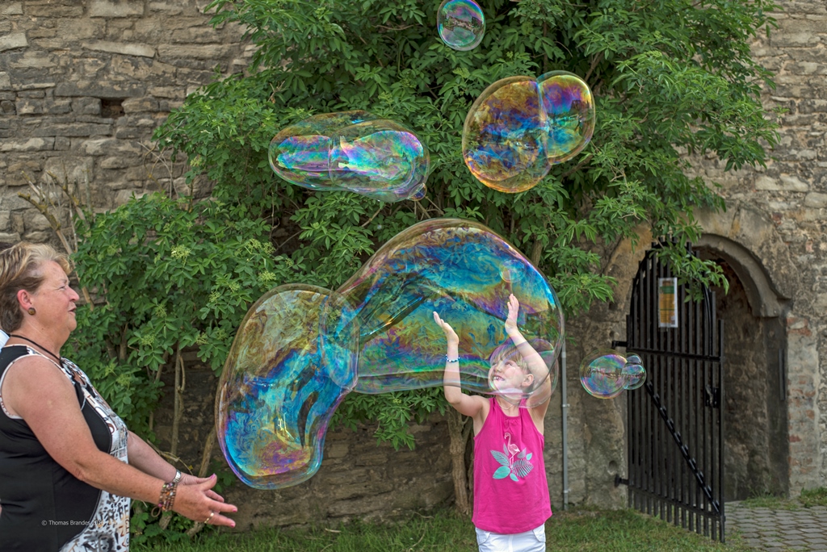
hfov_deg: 39.6
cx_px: 414
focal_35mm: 50
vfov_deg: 27.0
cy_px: 276
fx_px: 1149
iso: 80
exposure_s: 1/500
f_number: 3.2
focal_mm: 50
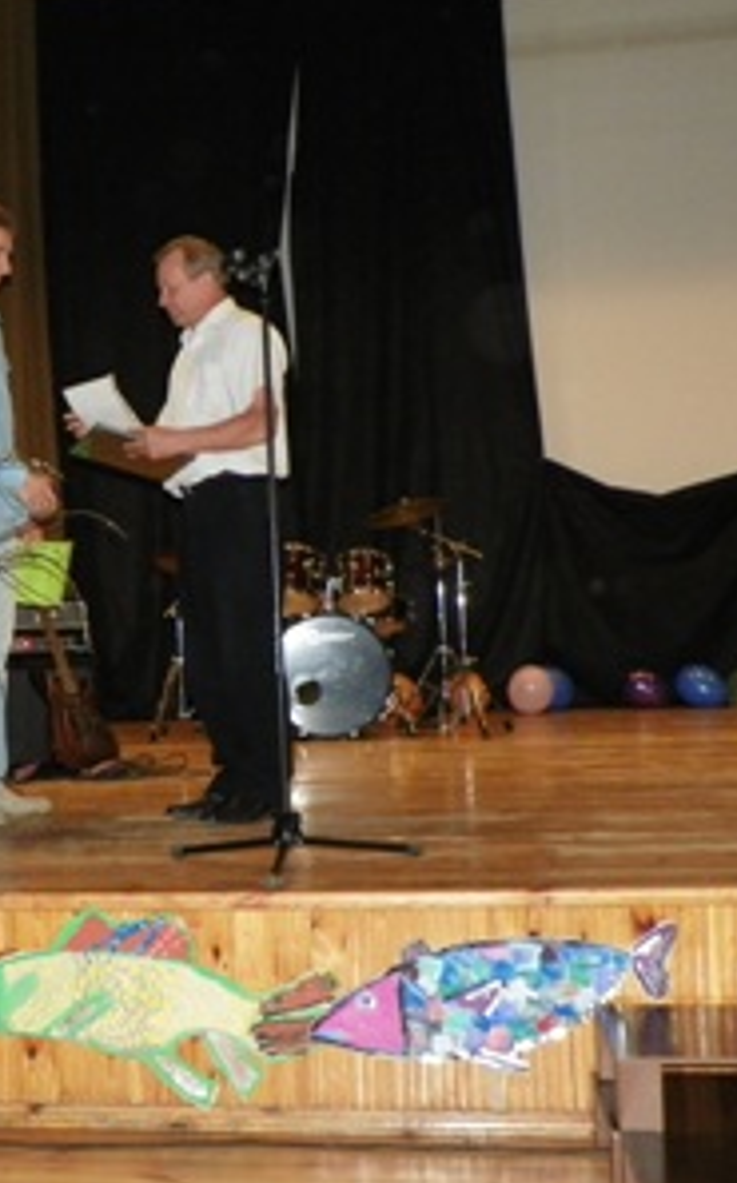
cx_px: 36
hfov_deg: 22.4
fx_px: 1804
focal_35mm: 56
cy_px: 586
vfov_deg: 36.3
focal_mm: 6.2
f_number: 3.2
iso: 250
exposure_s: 1/30
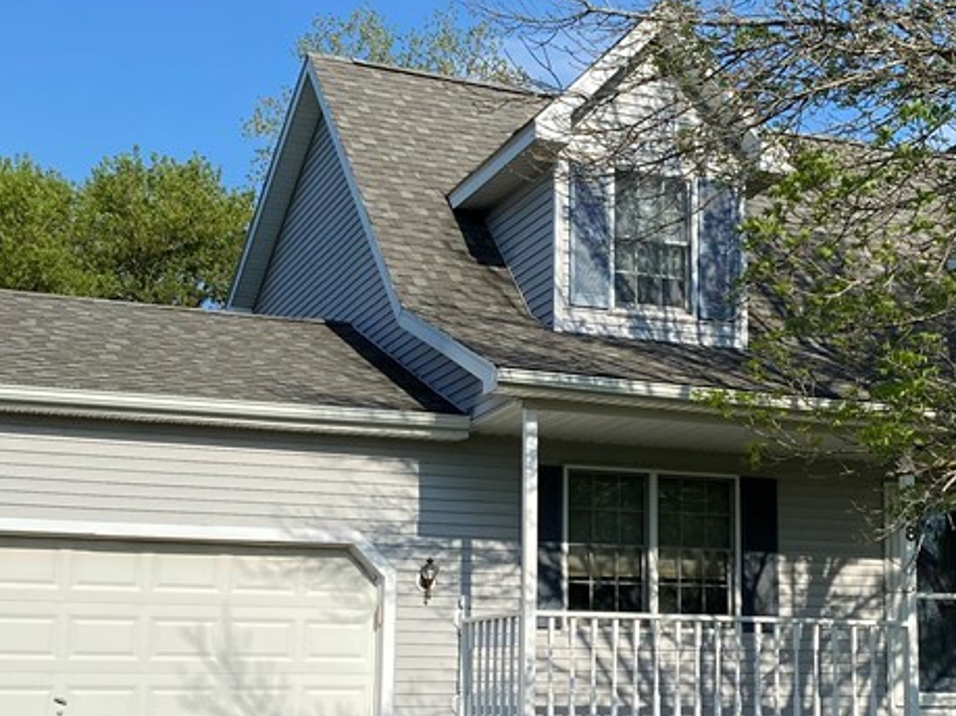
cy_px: 510
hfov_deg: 33.1
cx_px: 583
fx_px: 1601
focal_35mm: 58
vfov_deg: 25.0
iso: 32
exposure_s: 1/3497
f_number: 1.8
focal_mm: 4.25
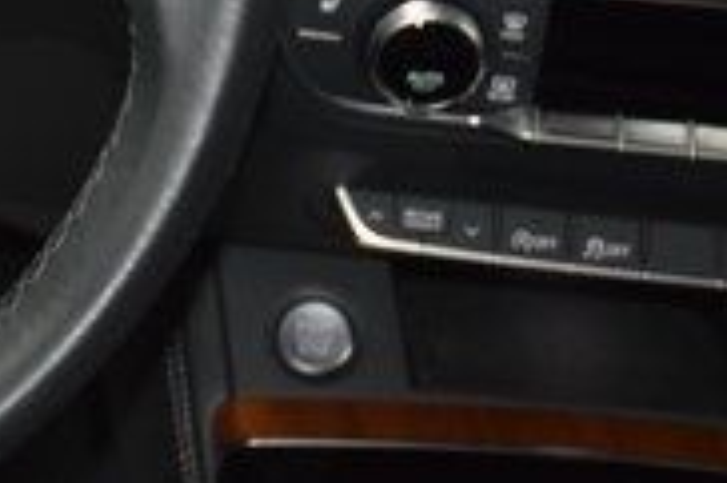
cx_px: -479
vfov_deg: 8.3
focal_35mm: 164
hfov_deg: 11.8
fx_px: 3304
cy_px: -146
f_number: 4
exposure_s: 1/50
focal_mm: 31
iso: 2200
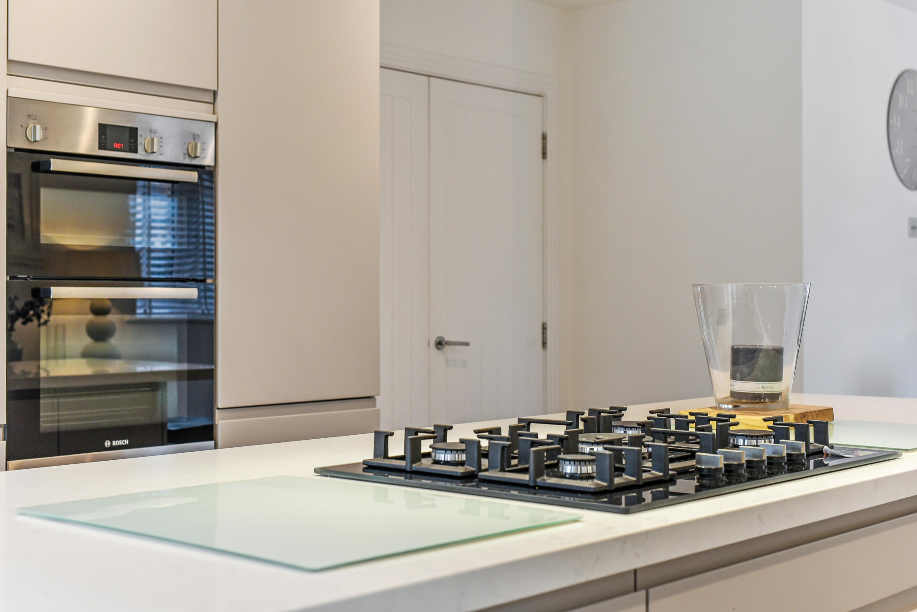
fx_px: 1274
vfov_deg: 27.0
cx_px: 458
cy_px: 306
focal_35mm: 50
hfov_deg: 39.6
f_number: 6.3
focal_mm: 50
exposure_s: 1/40
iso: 400
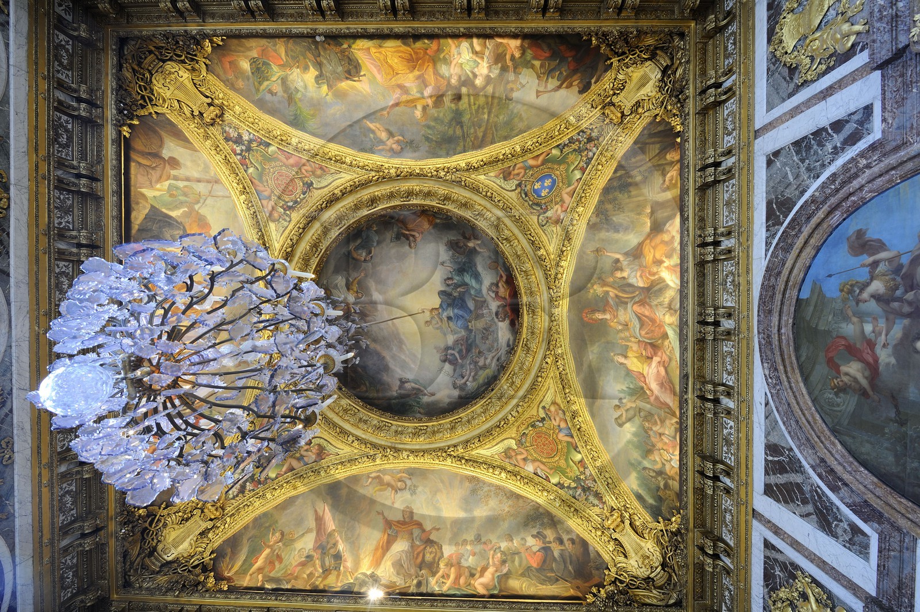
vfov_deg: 81.1
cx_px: 460
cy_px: 306
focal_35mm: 14
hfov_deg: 104.3
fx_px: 357
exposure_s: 2
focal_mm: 14
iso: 200
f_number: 10
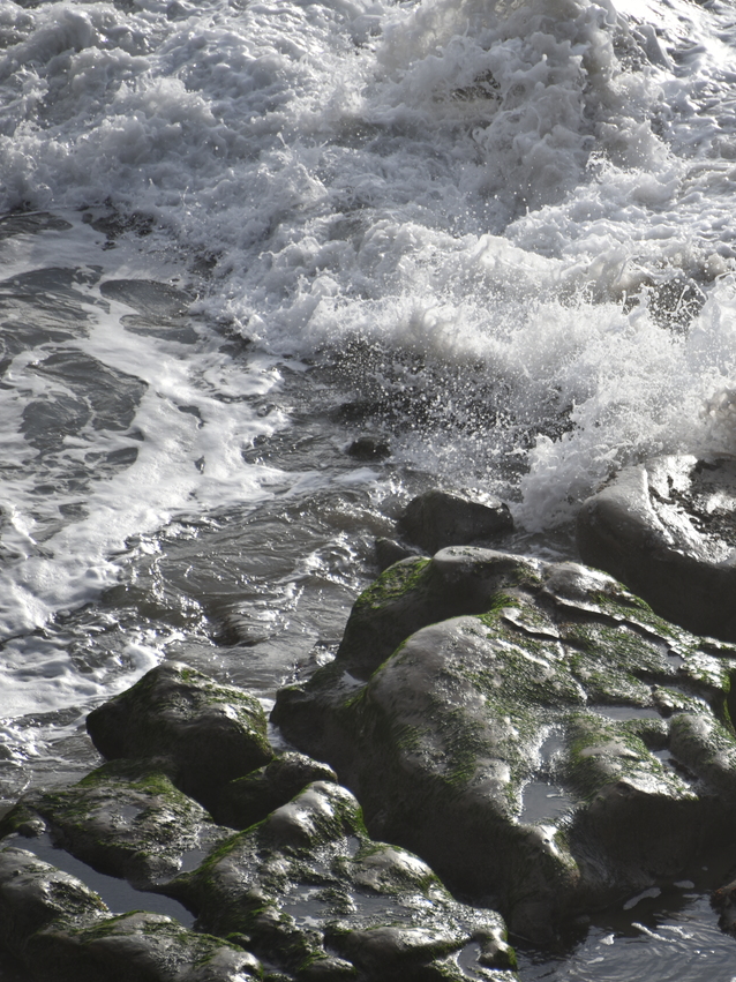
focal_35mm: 434
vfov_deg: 4.6
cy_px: 490
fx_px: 12307
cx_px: 639
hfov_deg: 3.4
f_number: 5.6
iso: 110
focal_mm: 300
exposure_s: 1/640
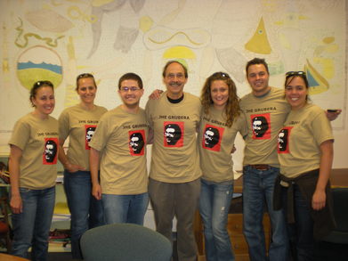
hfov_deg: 49.0
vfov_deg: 37.7
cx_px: 174
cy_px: 130
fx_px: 382
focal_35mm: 38
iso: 129
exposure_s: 1/30
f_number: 3.1
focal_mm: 6.3
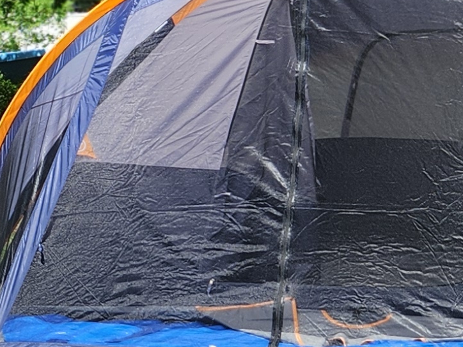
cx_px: -265
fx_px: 1699
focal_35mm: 127
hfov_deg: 14.3
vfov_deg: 11.7
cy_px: 195
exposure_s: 1/1050
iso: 20
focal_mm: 5.4
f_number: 1.8
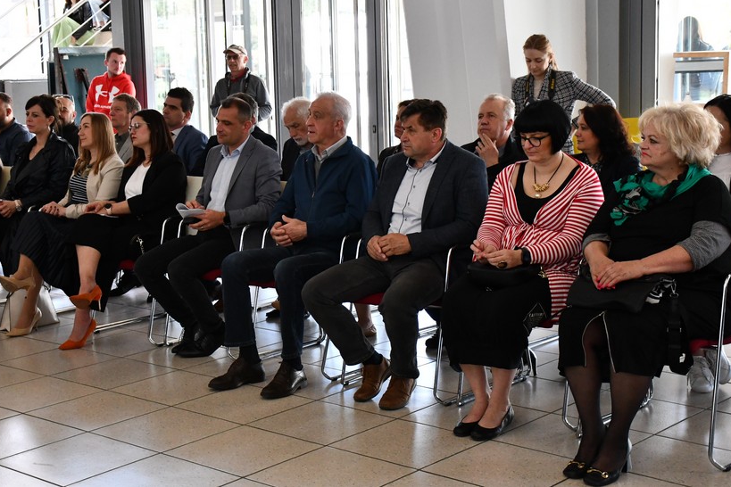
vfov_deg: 22.6
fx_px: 1218
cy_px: 183
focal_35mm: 60
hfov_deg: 33.3
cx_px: 301
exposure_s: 1/125
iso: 2000
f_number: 4
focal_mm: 32
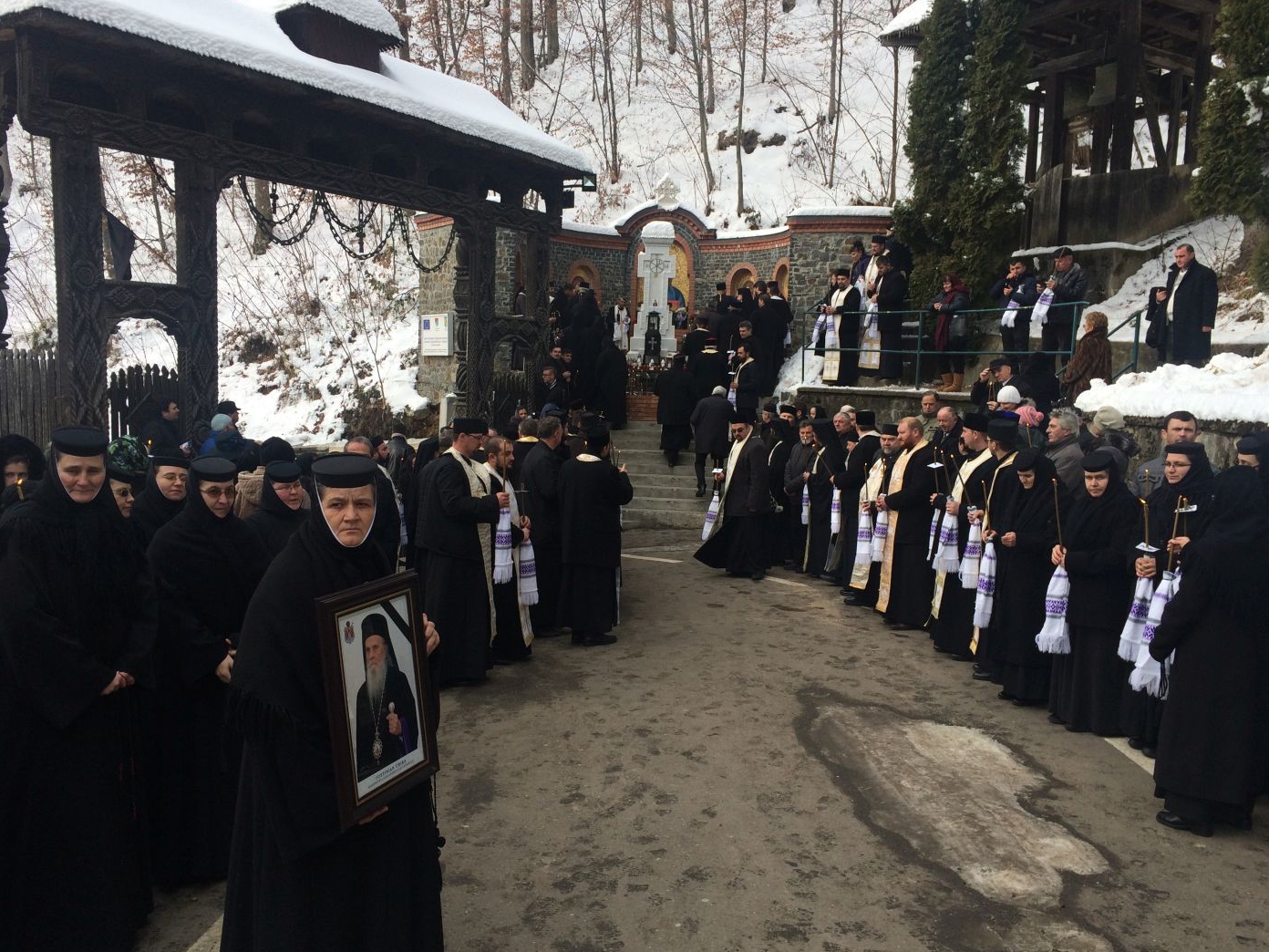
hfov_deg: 60.0
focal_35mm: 30
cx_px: 624
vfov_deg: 46.8
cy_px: 490
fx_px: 1100
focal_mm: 4.15
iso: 32
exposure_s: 1/641
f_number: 2.2
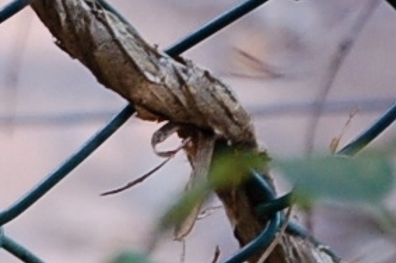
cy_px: 351
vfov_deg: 1.9
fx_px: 7889
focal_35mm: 718
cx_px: -529
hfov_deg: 2.9
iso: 800
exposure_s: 1/40
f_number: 4.8
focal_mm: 90
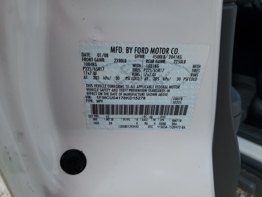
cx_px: 131
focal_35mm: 26
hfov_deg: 67.3
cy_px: 98
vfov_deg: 53.1
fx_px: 197
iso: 50
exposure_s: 1/2500
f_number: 1.5
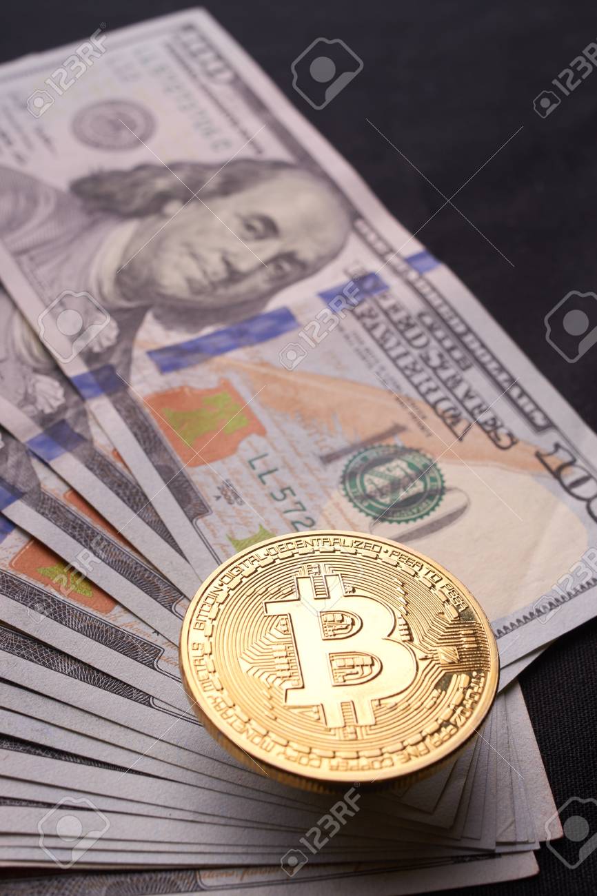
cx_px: 298
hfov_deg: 25.7
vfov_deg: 37.9
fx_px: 1307
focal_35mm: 52
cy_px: 448
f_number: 7.1
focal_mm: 35
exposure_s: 1/160
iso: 100
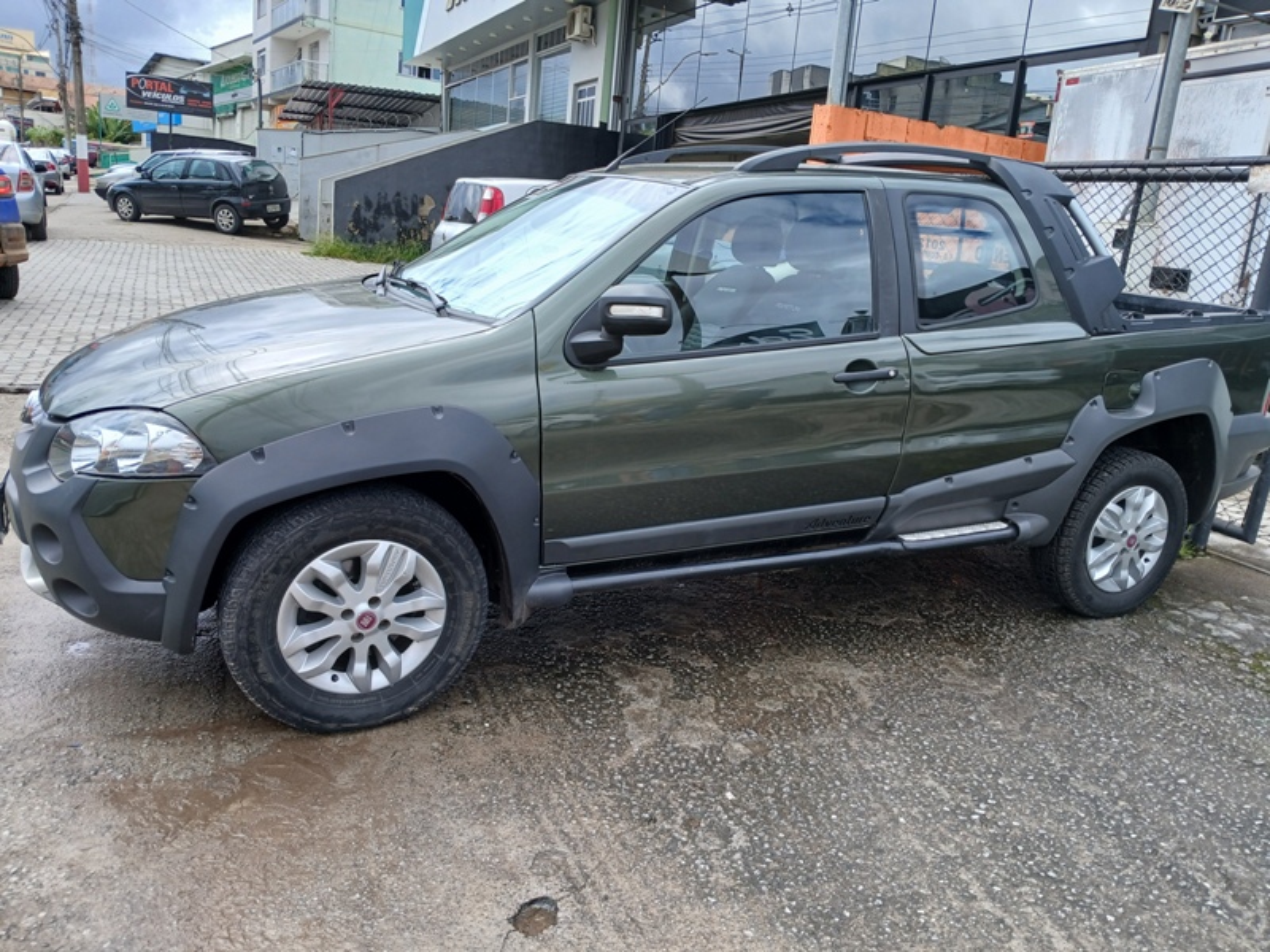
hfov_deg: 67.3
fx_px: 954
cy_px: 476
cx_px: 635
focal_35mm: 26
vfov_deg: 53.1
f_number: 1.8
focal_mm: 3.98
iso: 20
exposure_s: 1/249
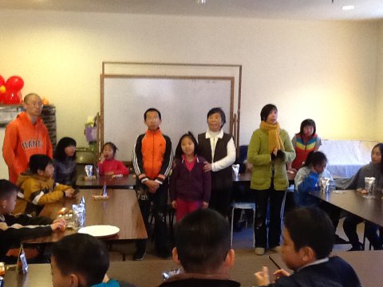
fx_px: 487
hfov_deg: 42.9
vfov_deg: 32.9
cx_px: 192
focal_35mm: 44
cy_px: 144
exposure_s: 1/30
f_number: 2.4
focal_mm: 2.03
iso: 250
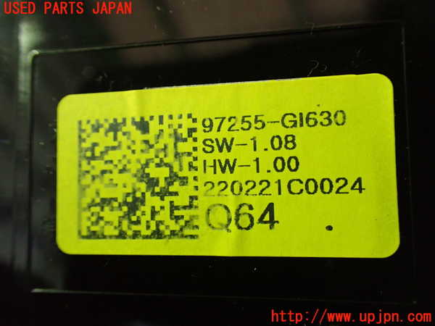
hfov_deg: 60.0
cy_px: 163
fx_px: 377
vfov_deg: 46.8
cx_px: 218
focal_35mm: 30
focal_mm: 5.4
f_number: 2.3
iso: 1000
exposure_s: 1/30
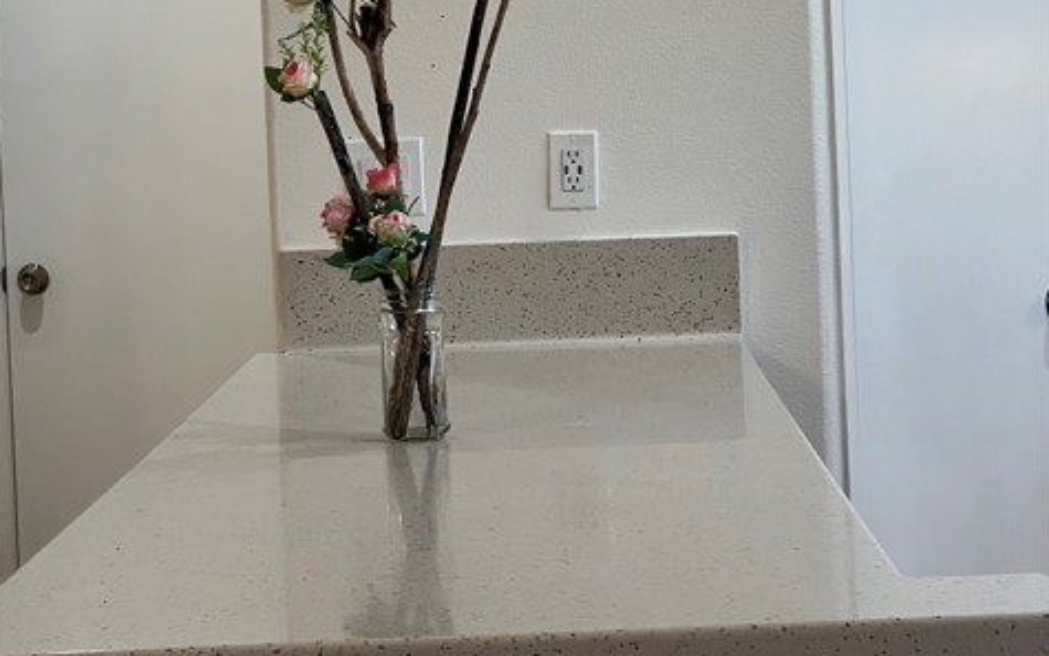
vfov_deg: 11.9
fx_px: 3145
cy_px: 219
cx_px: 521
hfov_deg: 18.9
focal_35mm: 110
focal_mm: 9
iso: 200
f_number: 2.8
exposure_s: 1/60
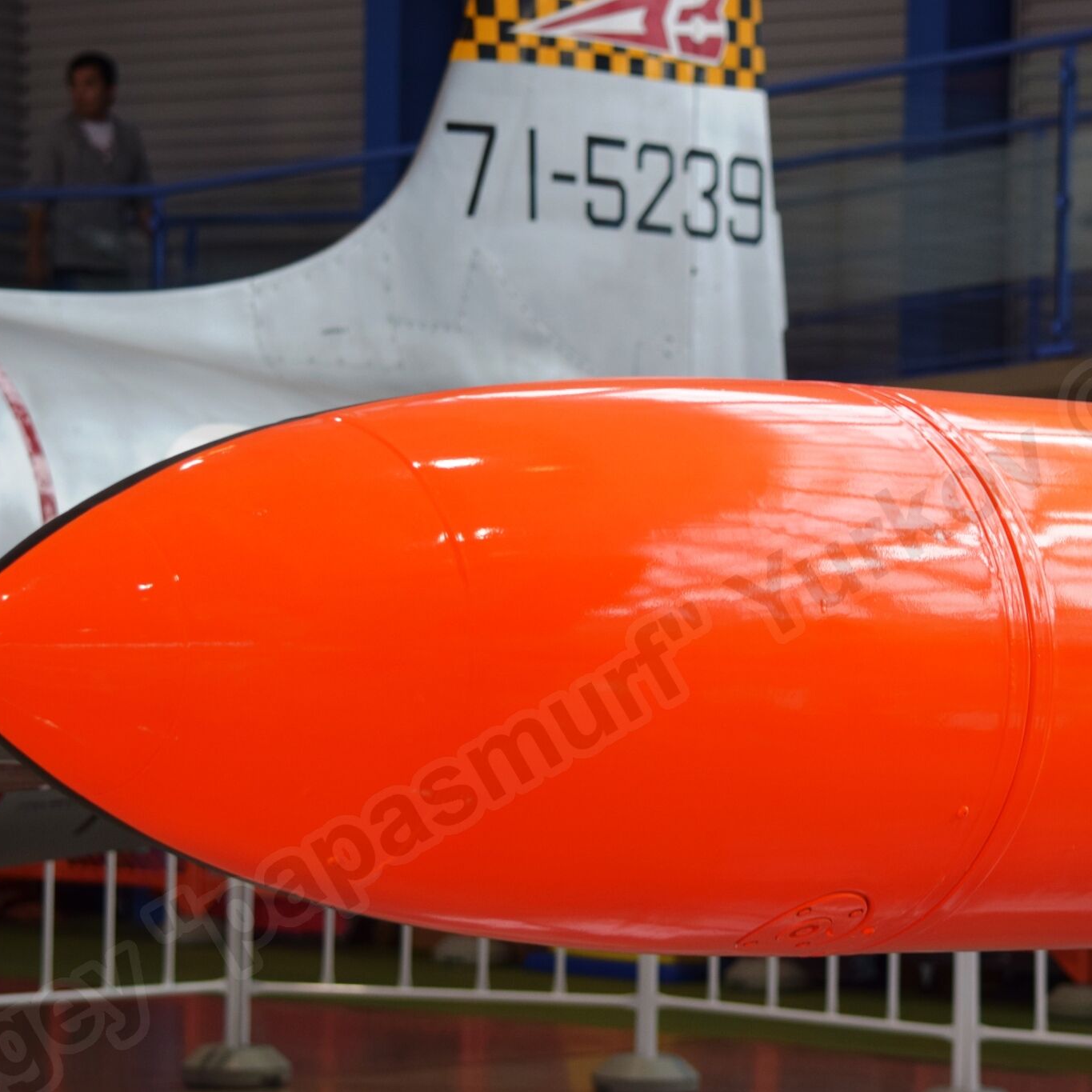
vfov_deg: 11.4
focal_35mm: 153
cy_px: 546
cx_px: 604
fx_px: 5461
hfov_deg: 11.4
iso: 400
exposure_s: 1/80
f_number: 4.5
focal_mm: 80
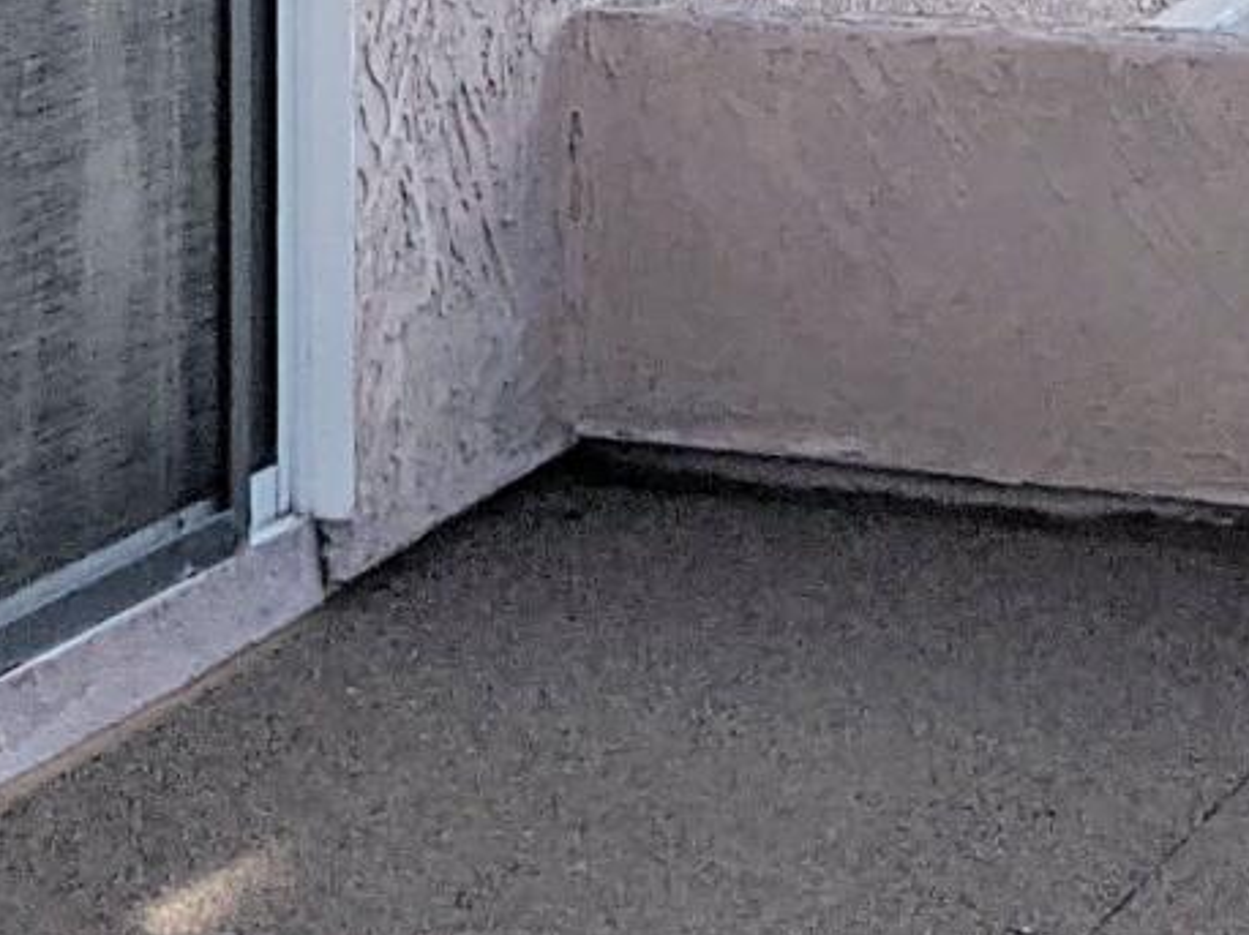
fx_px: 6383
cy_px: -1131
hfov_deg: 11.2
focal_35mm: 177
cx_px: 616
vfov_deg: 7.9
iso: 57
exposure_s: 1/5848
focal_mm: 4.38
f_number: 1.73
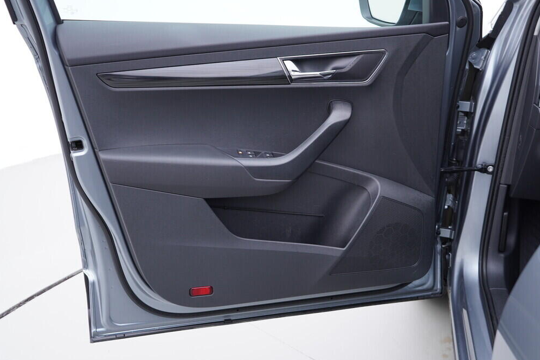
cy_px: 180
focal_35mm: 37
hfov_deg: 51.9
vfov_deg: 35.9
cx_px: 275
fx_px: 555
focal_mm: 24
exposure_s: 1/40
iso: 125
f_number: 2.8
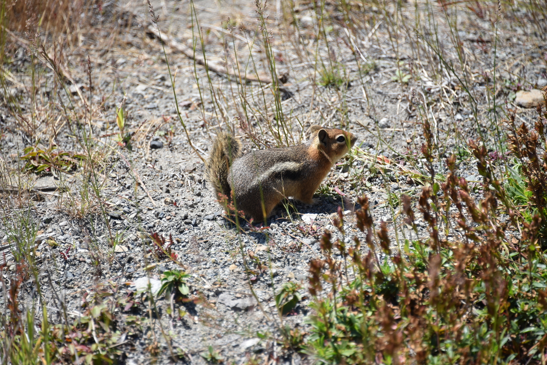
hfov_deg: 6.9
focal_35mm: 300
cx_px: 274
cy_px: 182
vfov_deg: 4.6
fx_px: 4559
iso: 250
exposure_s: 1/640
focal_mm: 300
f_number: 5.6
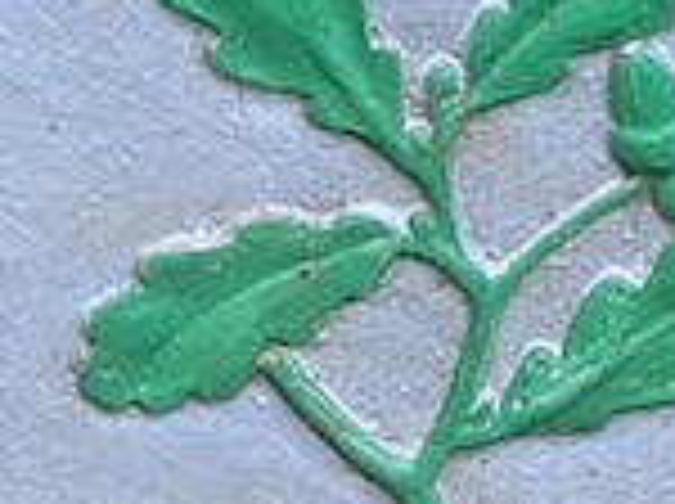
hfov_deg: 7.1
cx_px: 342
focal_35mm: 278
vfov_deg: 5.3
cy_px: 248
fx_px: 5412
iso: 125
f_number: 2
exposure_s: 1/121
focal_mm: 6
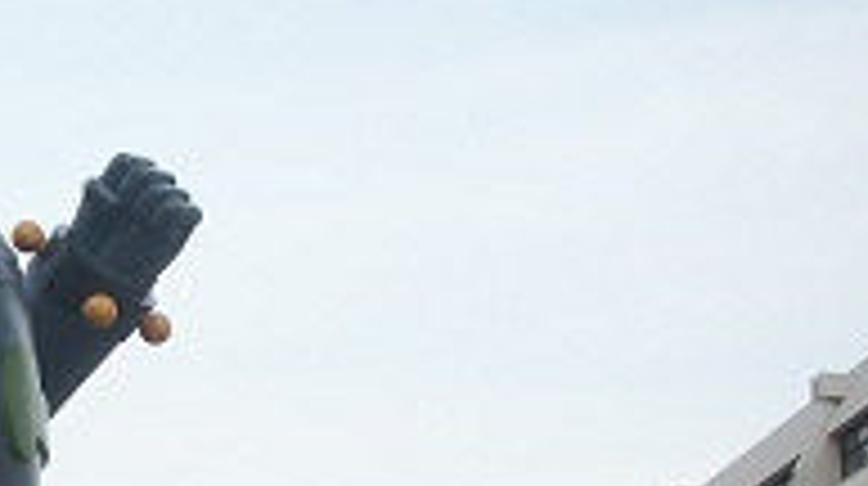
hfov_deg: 19.0
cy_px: 508
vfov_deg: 11.2
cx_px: -157
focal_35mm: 107
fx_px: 2460
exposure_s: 1/80
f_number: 3.5
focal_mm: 7.7
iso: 50
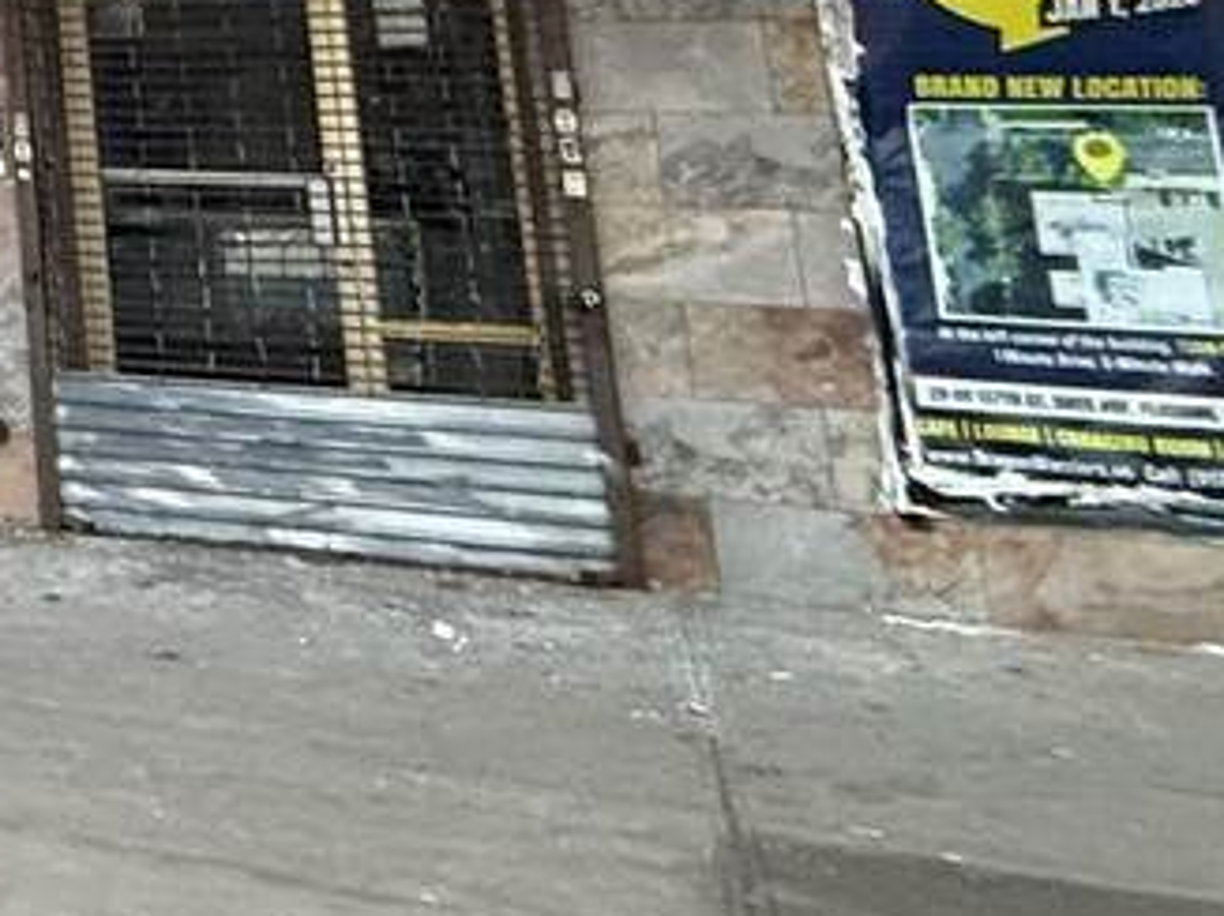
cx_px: -961
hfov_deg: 22.0
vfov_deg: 23.8
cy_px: -233
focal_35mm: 55
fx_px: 1943
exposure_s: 1/73
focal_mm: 2.22
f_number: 2.2
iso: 320
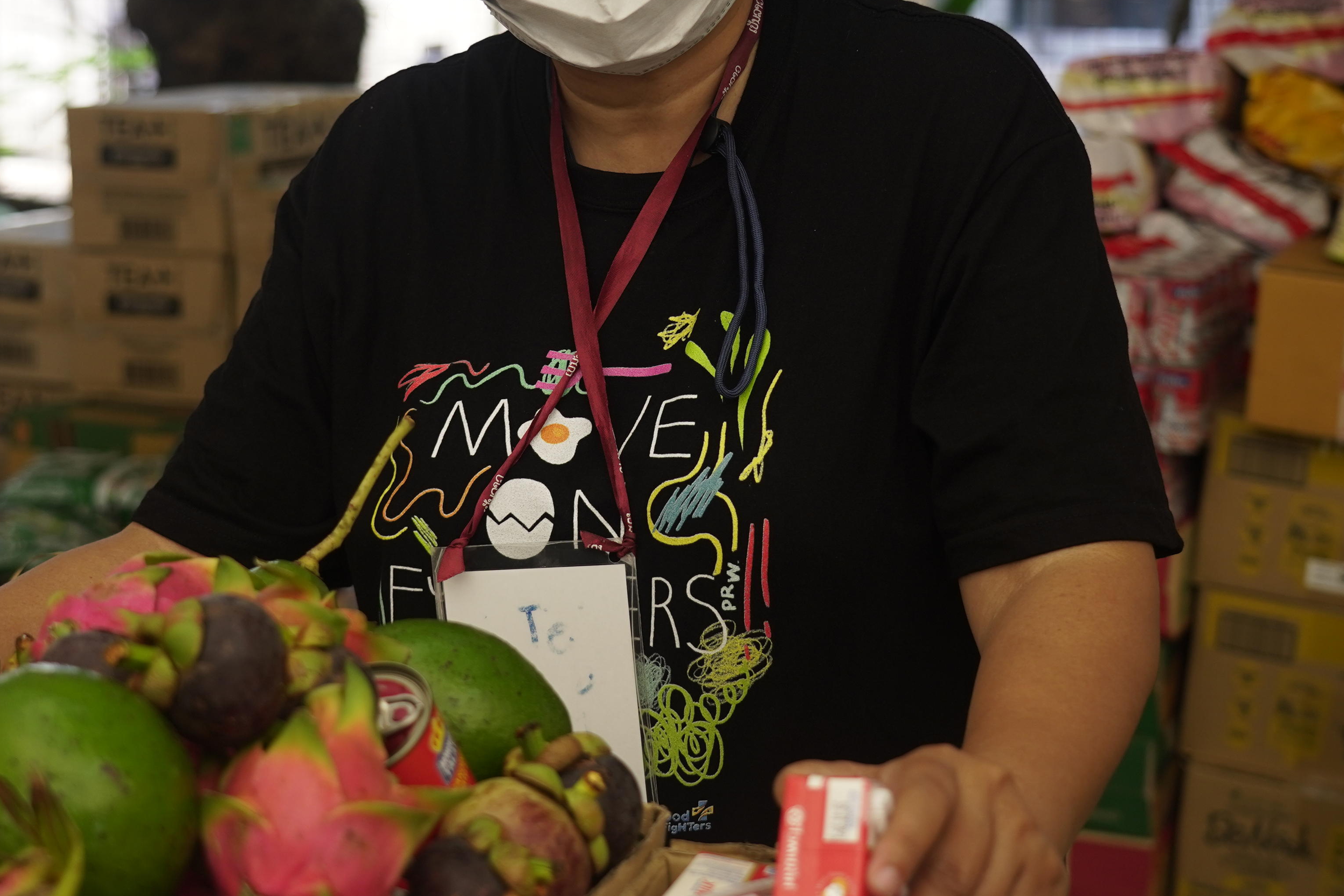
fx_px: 2800
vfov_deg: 18.1
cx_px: 577
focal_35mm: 75
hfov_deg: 27.0
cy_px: 254
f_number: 4
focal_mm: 46
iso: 500
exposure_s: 1/125
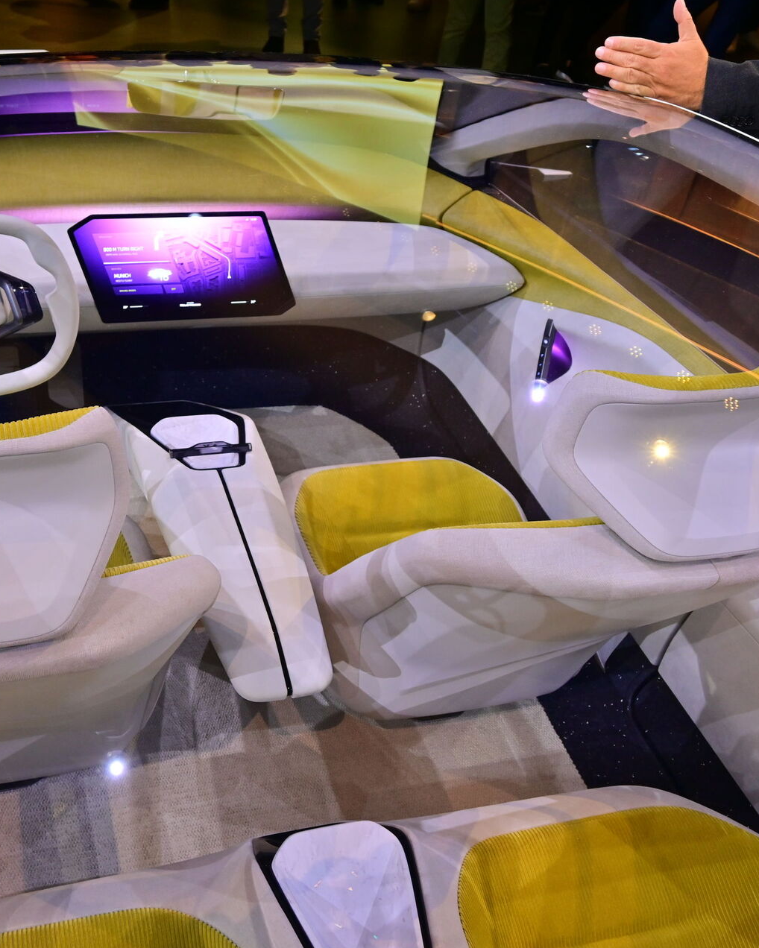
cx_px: 263
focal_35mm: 34
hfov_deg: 42.9
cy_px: 473
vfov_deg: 52.8
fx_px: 954
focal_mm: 16
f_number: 4.5
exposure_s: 1/80
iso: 500
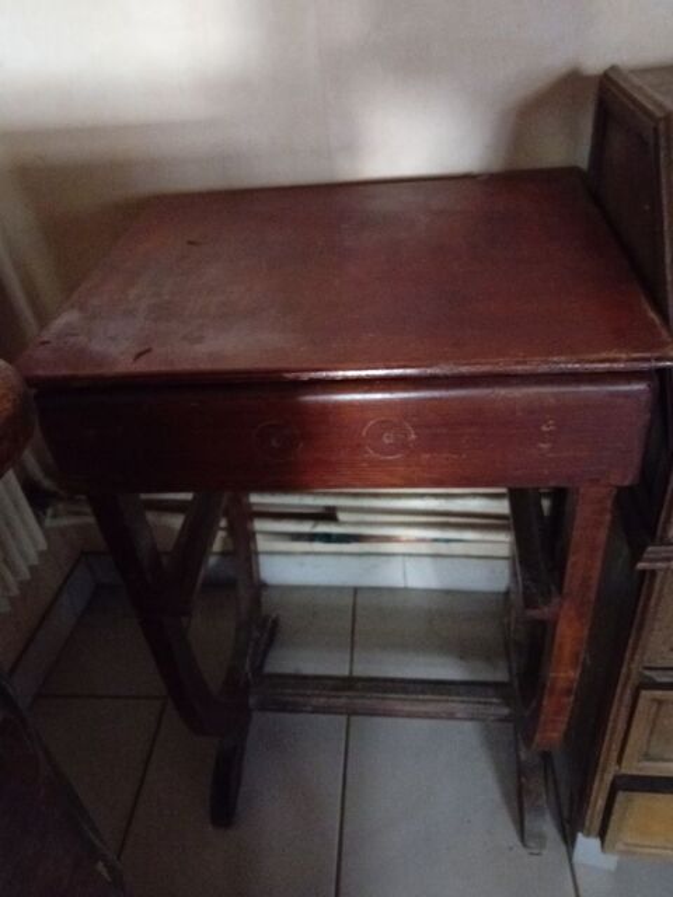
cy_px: 448
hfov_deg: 49.7
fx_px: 726
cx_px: 336
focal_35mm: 28
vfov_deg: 63.4
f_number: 2.8
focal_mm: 3.38
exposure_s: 1/14.3
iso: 5000
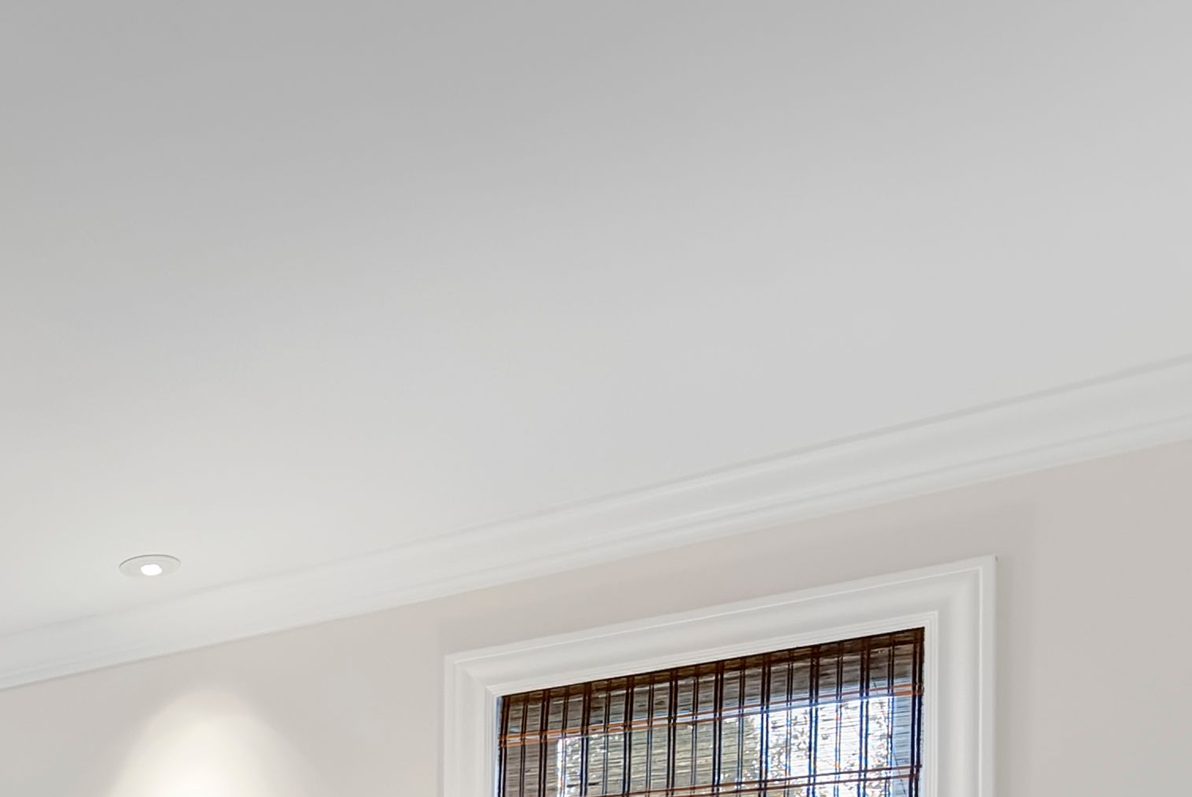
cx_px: -213
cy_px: 1120
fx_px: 1491
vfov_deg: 24.7
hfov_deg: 35.2
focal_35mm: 45
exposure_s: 1/30
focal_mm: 16
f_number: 8
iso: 800
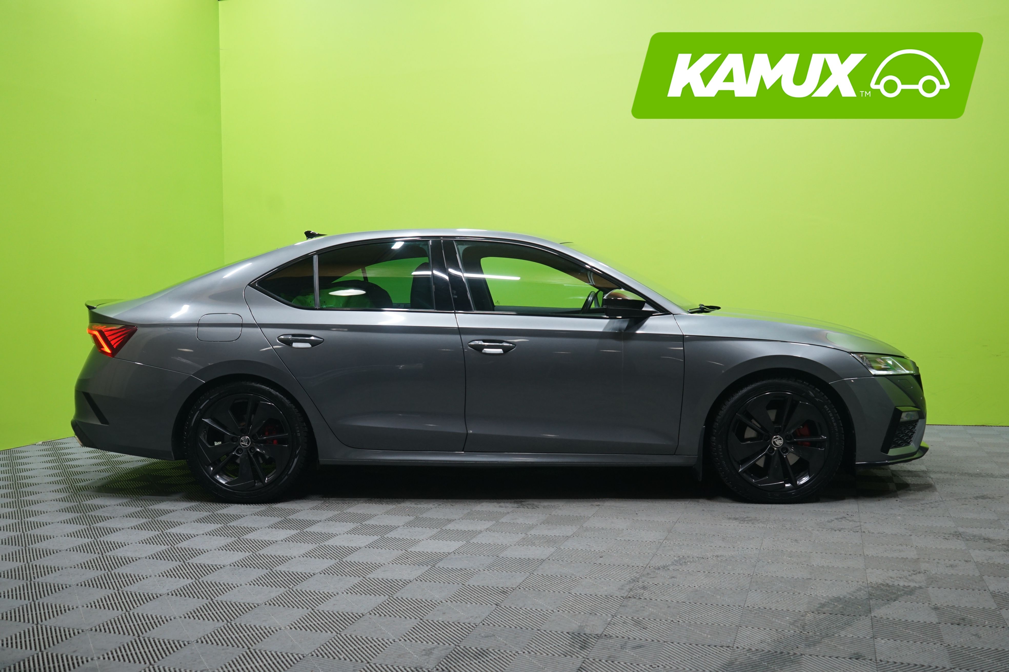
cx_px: 504
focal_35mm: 35
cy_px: 336
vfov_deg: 37.9
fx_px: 981
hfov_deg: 54.4
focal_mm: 35
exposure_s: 1/25
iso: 800
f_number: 5
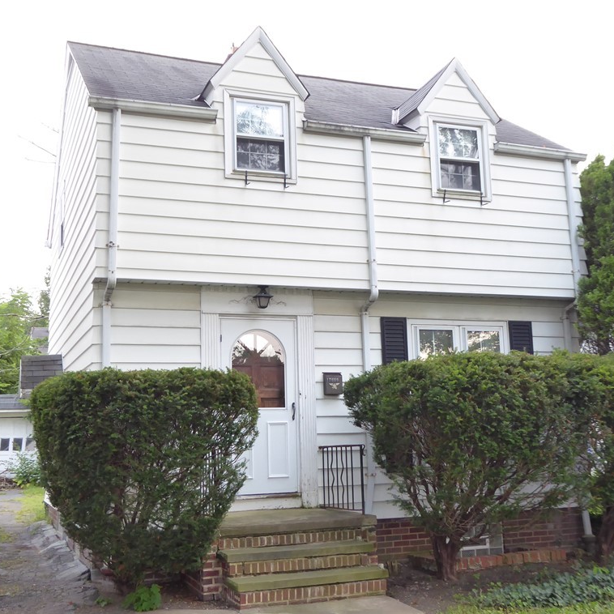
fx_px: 863
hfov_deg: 39.2
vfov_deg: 39.2
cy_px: 304
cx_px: 313
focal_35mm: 43
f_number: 3.7
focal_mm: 6.3
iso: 320
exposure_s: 1/60
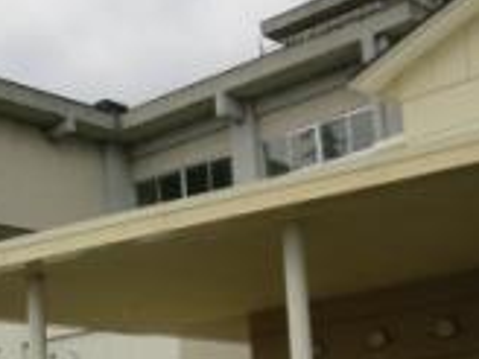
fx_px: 982
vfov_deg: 20.1
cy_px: 362
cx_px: 29
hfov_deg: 26.3
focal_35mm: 71
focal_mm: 4.65
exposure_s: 1/640
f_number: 2.6
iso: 64
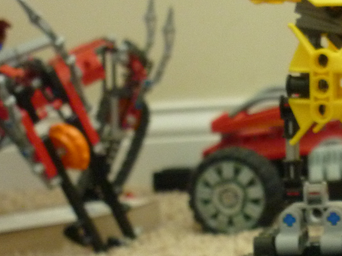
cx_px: 300
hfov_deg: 21.1
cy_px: 306
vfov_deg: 15.6
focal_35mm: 91
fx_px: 899
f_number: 2.8
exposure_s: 1/8
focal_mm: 5.5
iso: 400
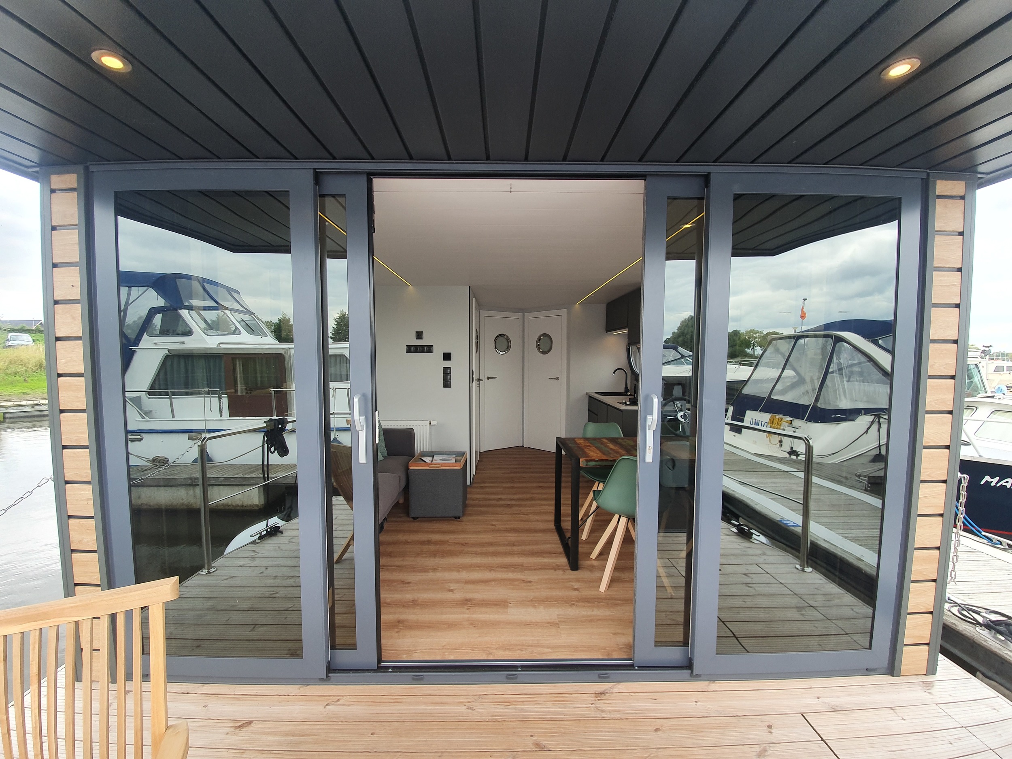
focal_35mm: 13
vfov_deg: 89.9
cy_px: 380
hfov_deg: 106.2
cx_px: 506
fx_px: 380
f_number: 2.2
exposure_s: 1/100
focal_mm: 1.8
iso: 50
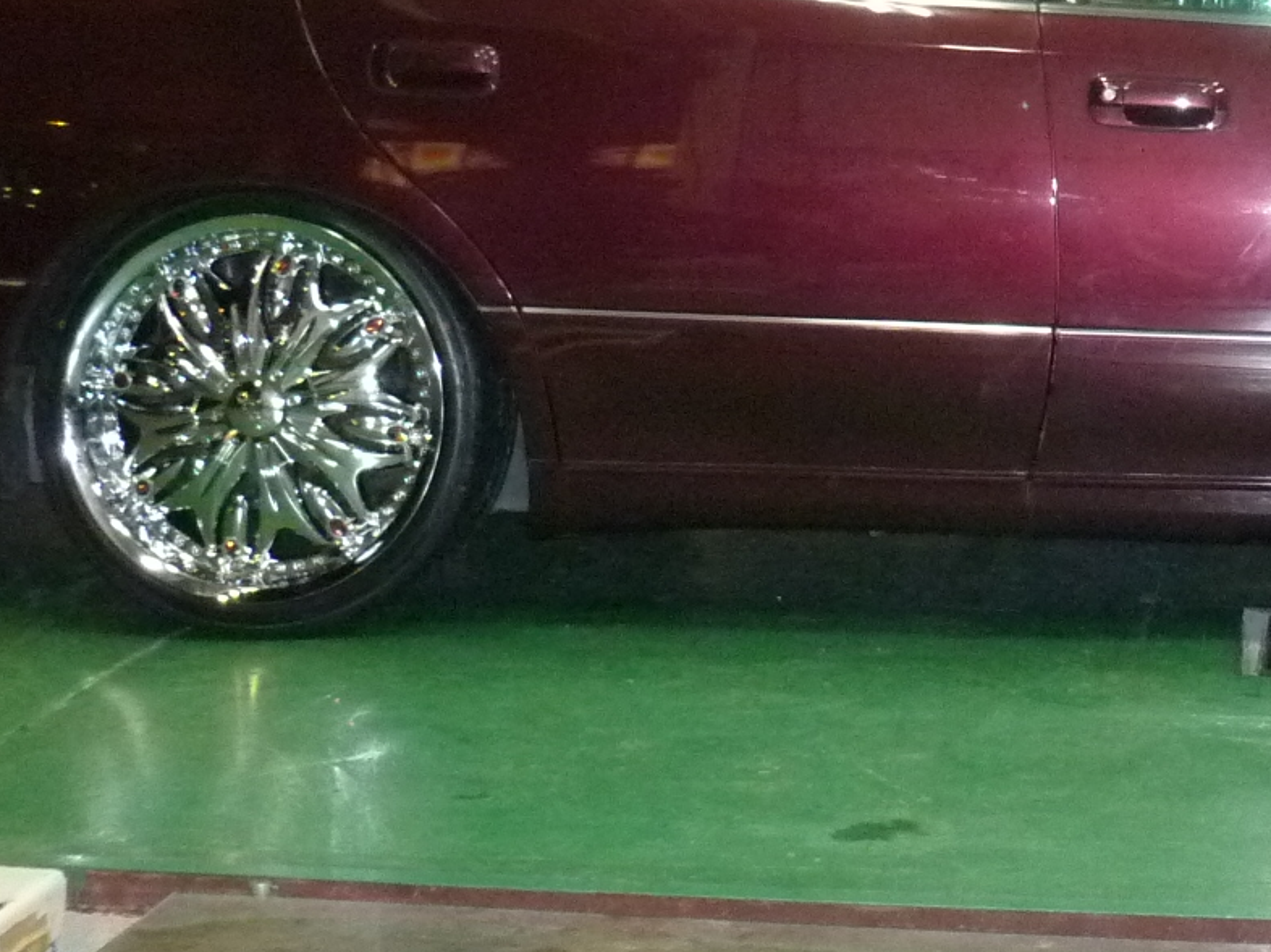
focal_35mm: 86
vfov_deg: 16.9
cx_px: 1130
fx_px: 3157
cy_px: 45
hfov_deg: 22.3
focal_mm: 5.5
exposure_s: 1/30
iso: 500
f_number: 2.8
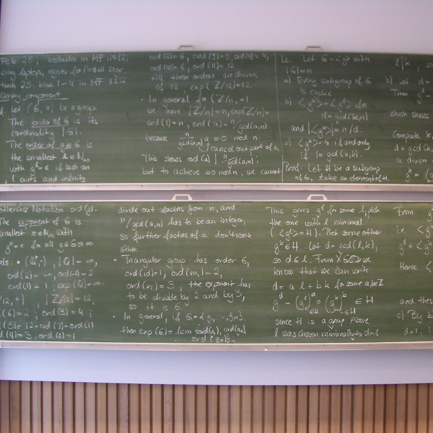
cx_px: 246
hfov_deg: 39.9
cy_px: 220
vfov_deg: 40.0
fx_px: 594
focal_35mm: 42
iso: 200
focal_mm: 5.8
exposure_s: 1/25
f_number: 2.6
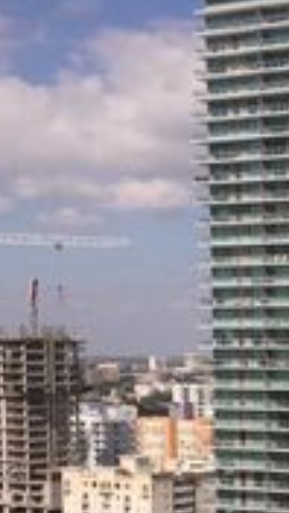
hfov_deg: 12.5
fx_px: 1226
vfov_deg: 23.0
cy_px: 474
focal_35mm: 90
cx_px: 476
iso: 32
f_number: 2.2
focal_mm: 4.15
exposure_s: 1/4405
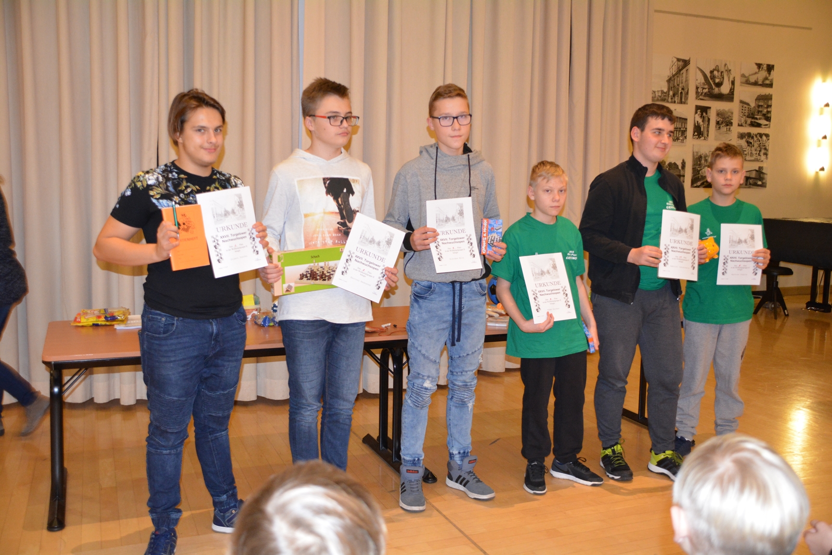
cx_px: 416
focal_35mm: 36
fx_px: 832
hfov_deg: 53.1
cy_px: 278
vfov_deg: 36.9
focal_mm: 24
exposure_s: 1/60
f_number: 4
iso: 2000
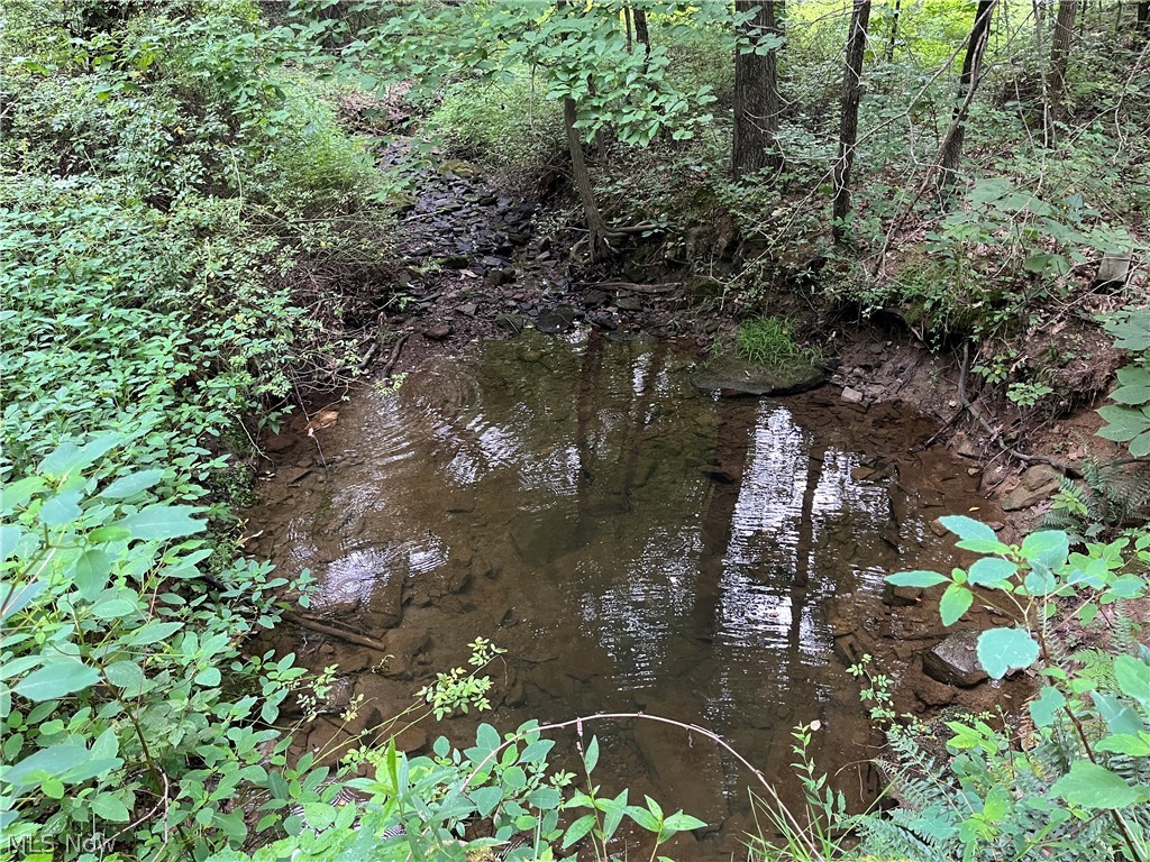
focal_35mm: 26
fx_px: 864
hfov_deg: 67.3
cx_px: 575
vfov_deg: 53.1
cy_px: 431
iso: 320
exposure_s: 1/60
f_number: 1.6
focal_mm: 5.1
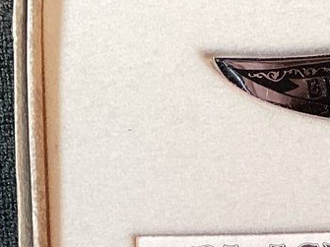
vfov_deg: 10.4
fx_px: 1334
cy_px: 303
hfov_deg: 14.0
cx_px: 261
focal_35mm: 140
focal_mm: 3.3
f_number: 2.4
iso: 80
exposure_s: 1/60
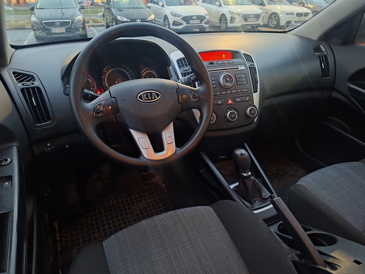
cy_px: 137
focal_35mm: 23
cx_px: 182
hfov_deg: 73.9
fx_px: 243
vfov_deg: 58.9
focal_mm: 5.54
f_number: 1.8
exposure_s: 1/20
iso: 1000
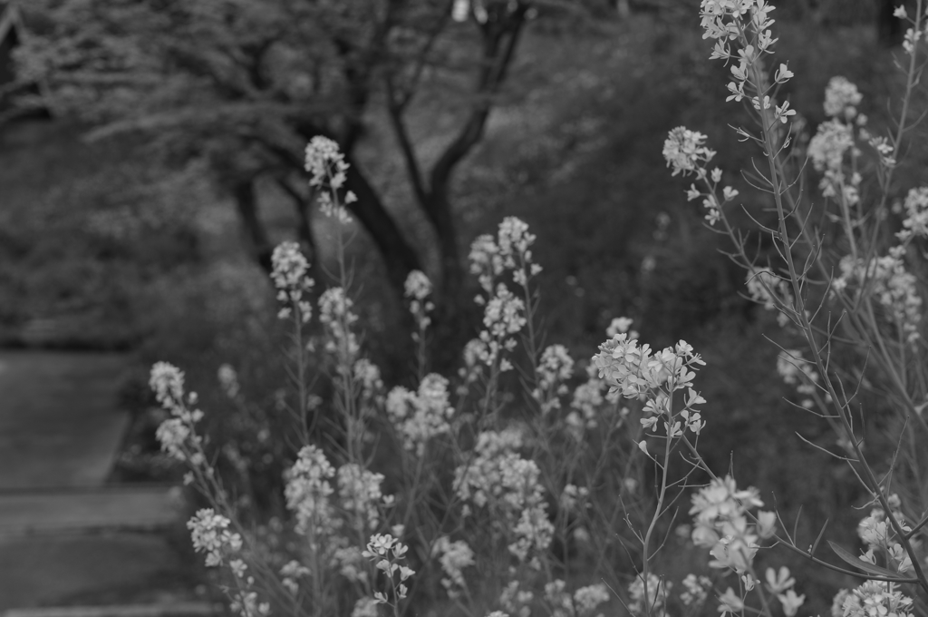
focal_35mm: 52
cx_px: 464
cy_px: 308
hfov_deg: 38.2
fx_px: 1339
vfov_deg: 25.9
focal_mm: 35
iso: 100
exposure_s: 1/100
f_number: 5
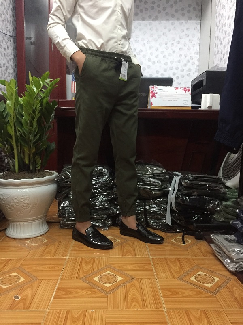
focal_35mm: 29
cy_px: 162
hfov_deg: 48.2
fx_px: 271
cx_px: 122
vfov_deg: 61.7
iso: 250
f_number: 2.2
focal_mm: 4.15
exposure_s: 1/17
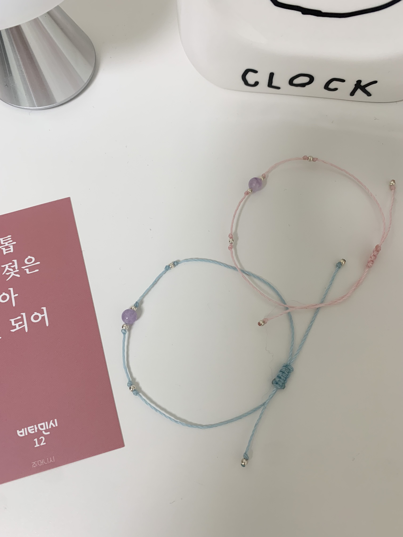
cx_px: 202
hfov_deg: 53.1
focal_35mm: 26
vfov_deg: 67.3
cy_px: 268
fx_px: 404
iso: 50
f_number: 1.8
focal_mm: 4.25
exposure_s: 1/60
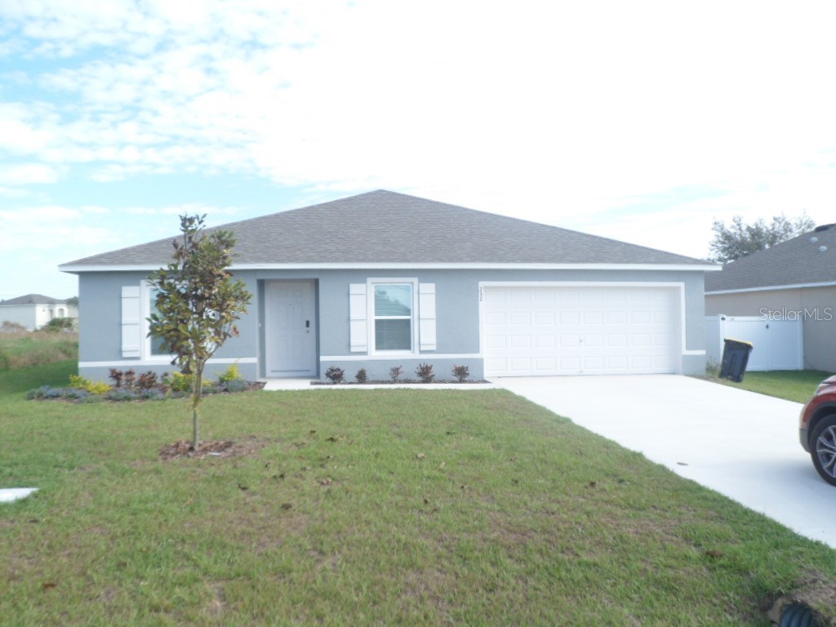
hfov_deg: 65.3
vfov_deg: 51.4
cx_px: 418
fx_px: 652
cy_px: 314
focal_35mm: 27
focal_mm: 4.9
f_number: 3.3
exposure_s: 1/350
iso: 80
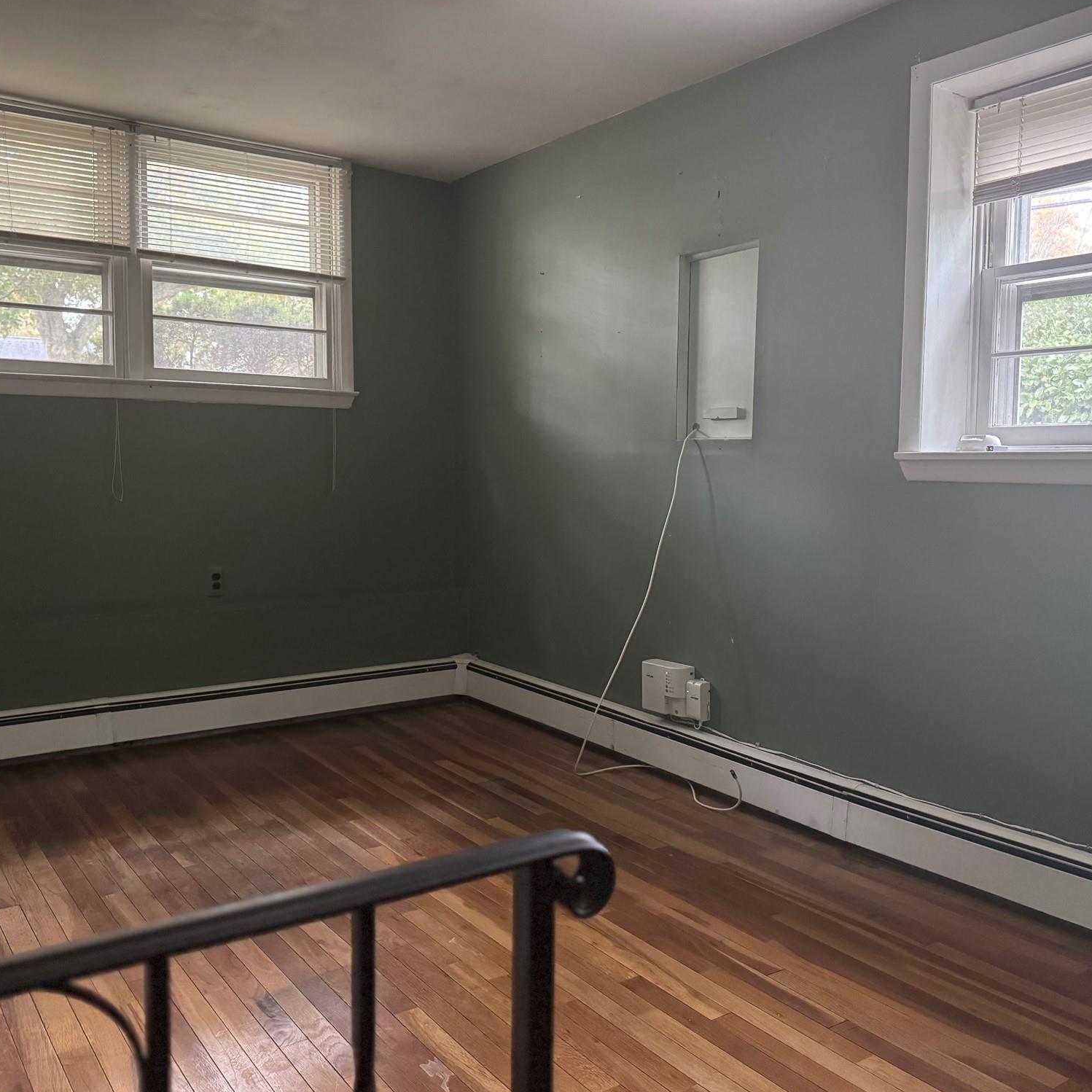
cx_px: 531
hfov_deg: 55.6
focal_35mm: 29
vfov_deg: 55.6
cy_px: 538
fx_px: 1035
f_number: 1.78
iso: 1000
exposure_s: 1/40
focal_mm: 6.76
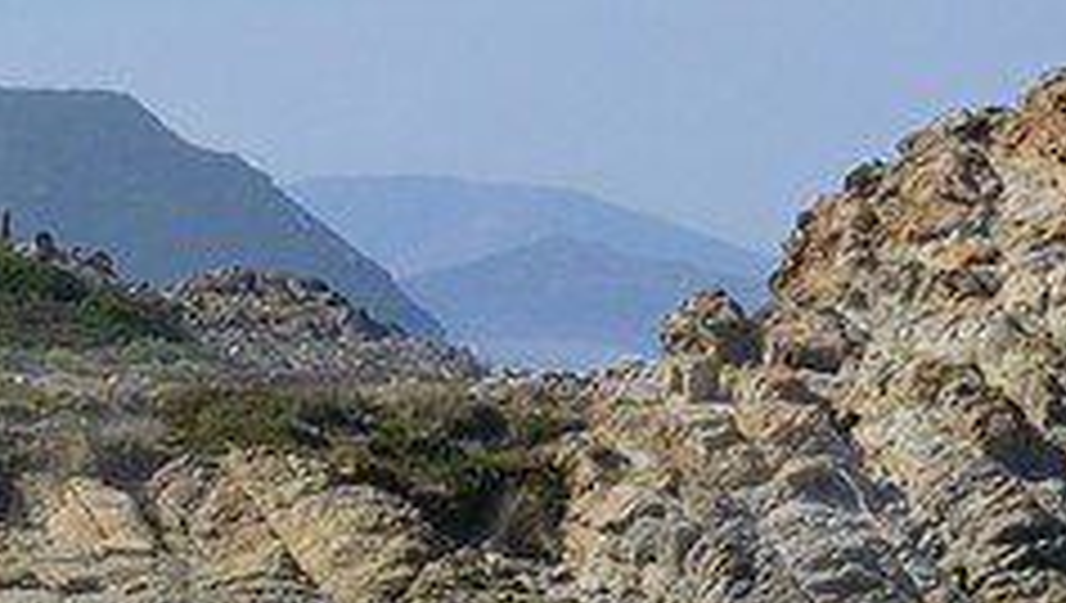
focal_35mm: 268
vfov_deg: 4.5
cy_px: 1089
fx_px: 7585
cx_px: -117
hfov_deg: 8.0
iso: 400
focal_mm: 38
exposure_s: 1/500
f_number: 13
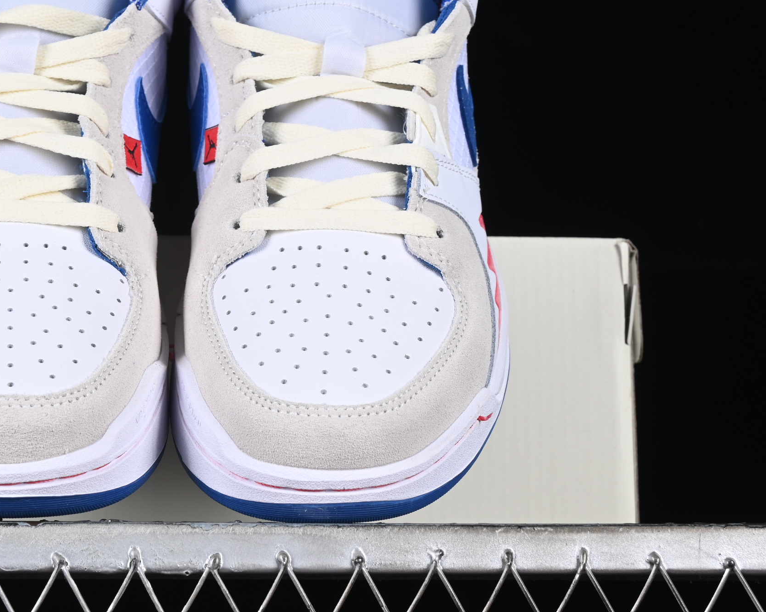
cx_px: 177
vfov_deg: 13.2
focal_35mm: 117
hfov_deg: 16.3
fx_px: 2652
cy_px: 269
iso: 160
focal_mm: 50
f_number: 8
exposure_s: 1/80
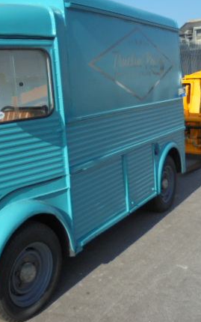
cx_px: 16
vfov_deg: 48.1
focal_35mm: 41
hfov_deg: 29.8
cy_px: 145
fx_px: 359
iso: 100
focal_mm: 4.6
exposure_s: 1/640
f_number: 3.5
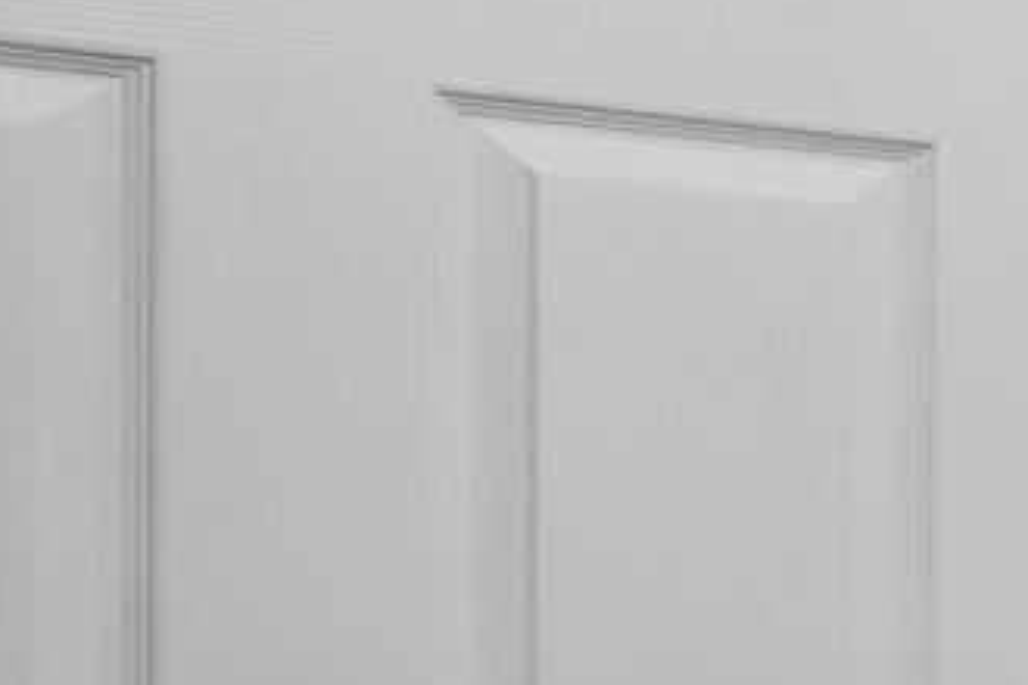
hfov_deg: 9.3
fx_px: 3027
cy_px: 830
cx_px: 3679
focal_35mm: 106
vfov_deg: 12.6
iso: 800
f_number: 8
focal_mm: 14
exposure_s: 1/15
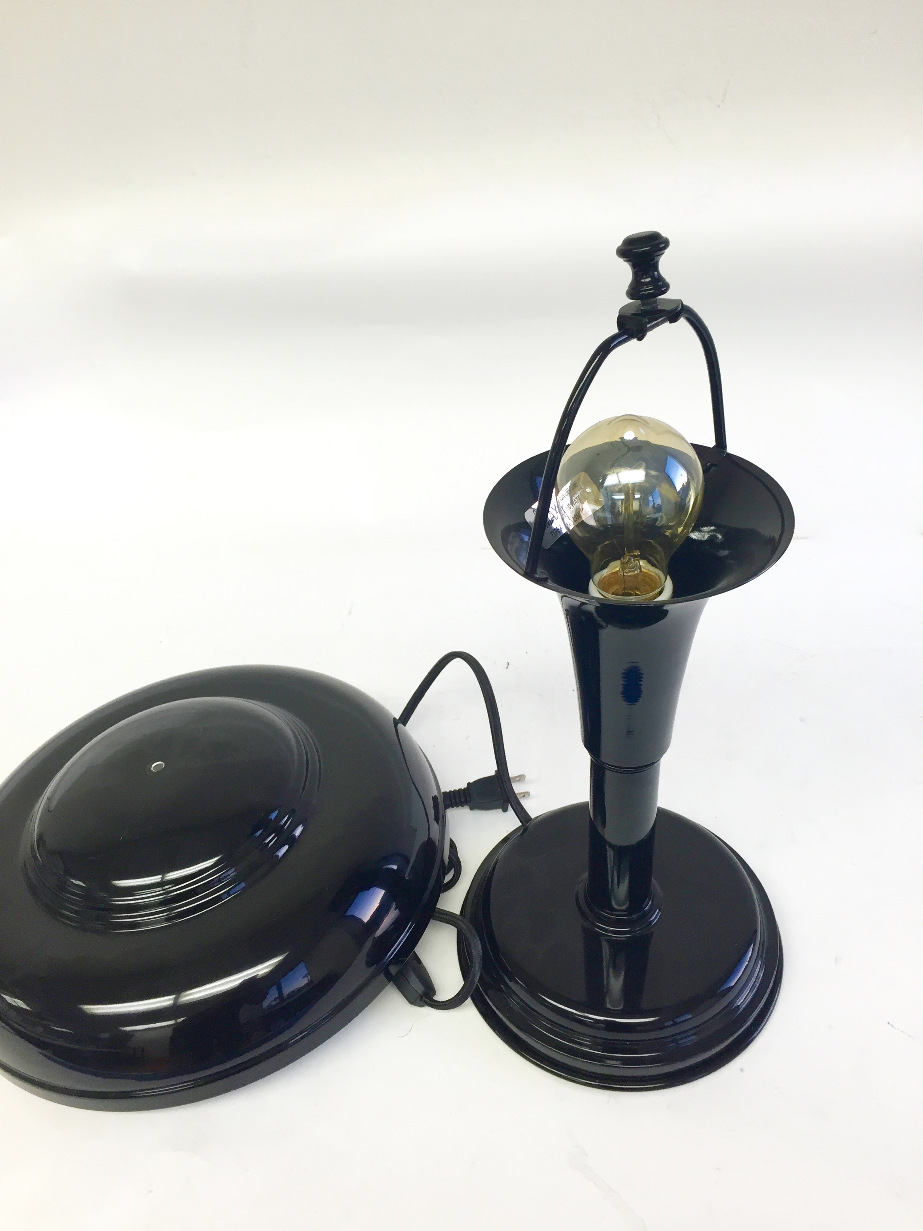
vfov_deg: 61.7
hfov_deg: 48.2
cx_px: 462
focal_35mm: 29
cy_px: 616
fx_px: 1031
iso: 32
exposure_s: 1/40
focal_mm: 4.15
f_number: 2.2
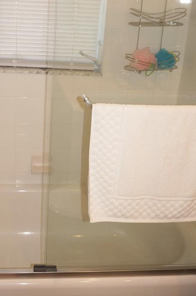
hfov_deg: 31.0
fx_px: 344
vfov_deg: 45.7
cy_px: 97
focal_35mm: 42
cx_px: 40
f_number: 4
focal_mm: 16
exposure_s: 1/160
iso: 160
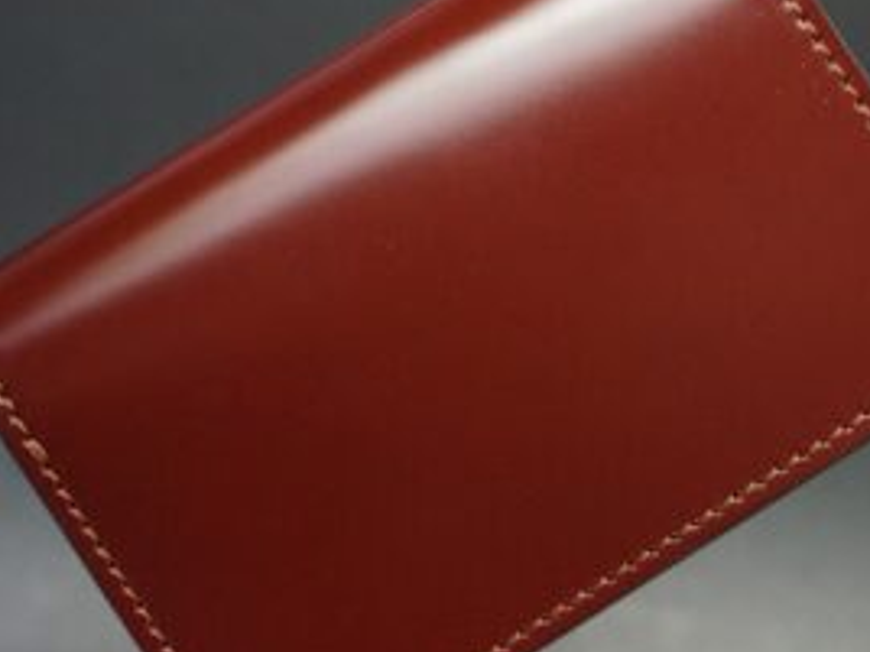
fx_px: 2381
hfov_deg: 20.7
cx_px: 453
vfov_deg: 15.6
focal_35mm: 95
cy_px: 251
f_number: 5.6
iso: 3200
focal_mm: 43
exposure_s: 1/80
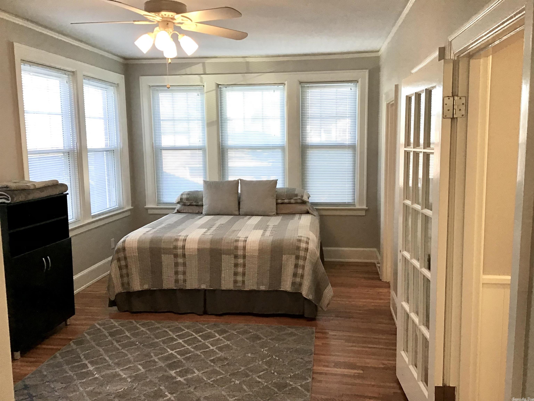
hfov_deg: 58.4
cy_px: 200
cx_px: 267
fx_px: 478
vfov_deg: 45.4
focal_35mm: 31
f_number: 2.4
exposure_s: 1/30
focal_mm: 3.3
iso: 40
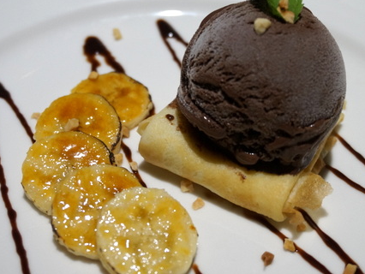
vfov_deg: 23.4
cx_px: 195
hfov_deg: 30.8
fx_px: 662
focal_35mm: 63
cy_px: 117
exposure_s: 1/60
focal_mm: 29
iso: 640
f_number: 4.5
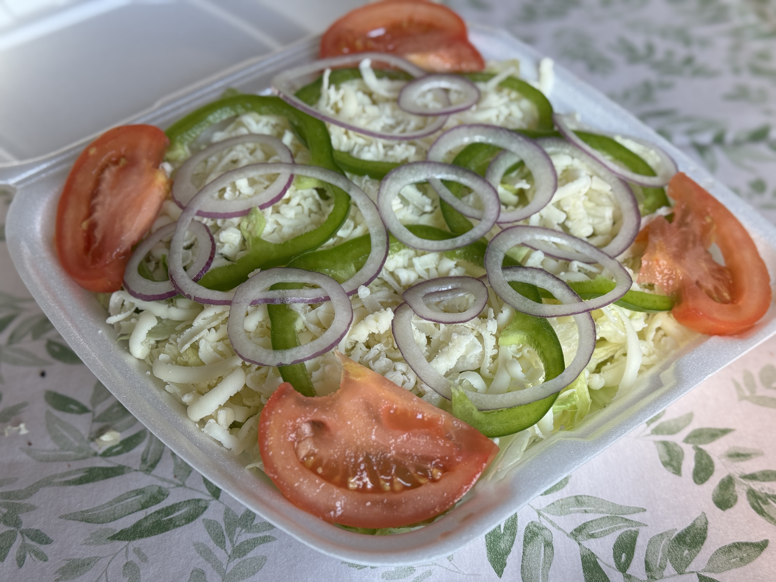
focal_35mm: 48
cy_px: 291
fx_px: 1076
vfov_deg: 30.3
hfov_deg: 39.7
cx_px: 388
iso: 100
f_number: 1.78
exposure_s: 1/139
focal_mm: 6.76
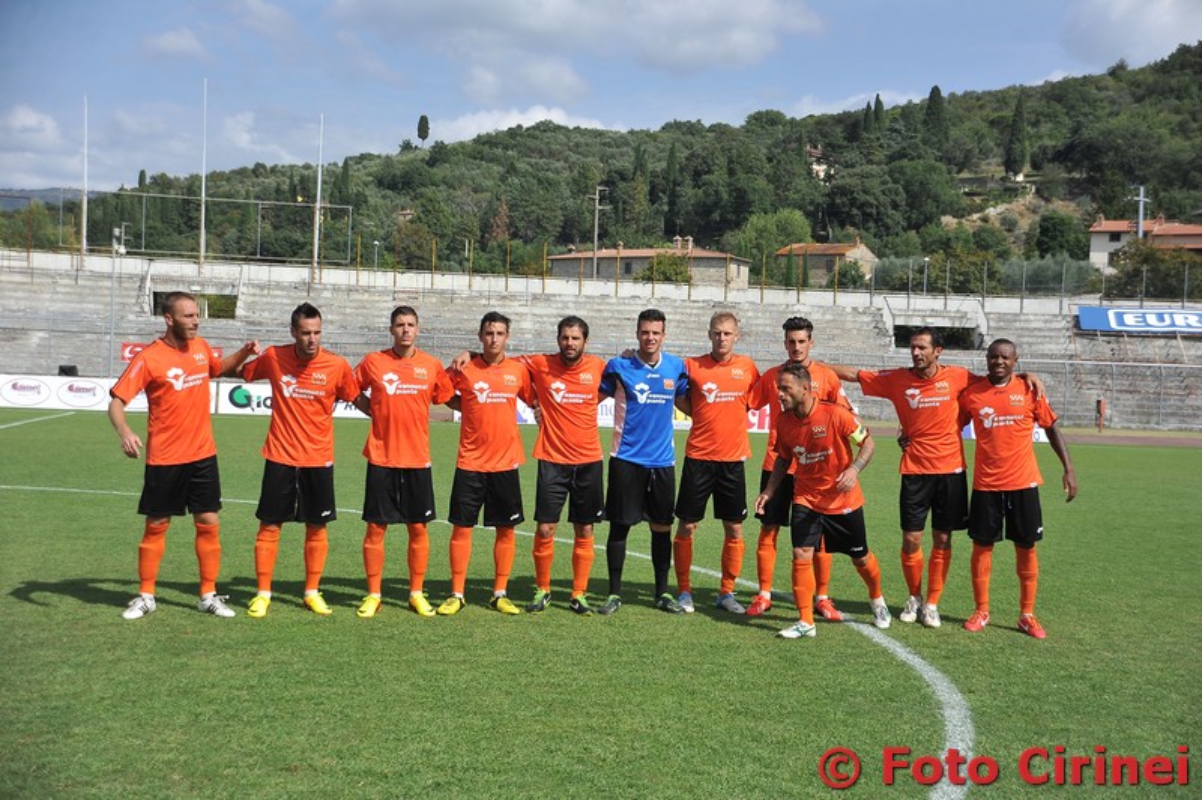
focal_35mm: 50
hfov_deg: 39.6
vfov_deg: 26.9
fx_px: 1668
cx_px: 601
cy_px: 400
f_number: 4.2
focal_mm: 50
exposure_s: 1/2000
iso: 200
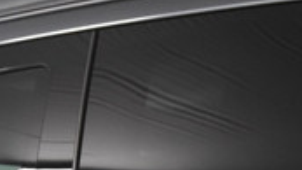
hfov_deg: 10.5
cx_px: 260
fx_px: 1640
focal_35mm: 205
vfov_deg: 5.7
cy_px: 367
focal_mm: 22
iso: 1600
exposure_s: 1/80
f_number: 4.5
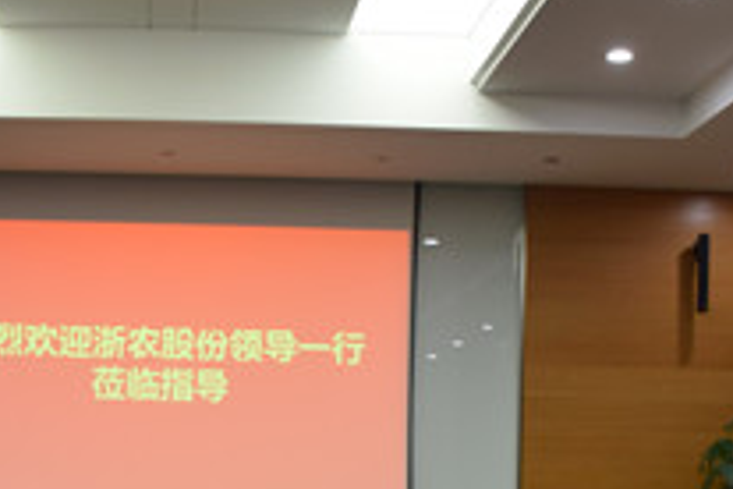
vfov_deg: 15.5
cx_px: 216
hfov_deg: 23.5
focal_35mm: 86
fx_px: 1751
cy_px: 532
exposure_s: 1/60
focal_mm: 18
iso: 500
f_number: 4
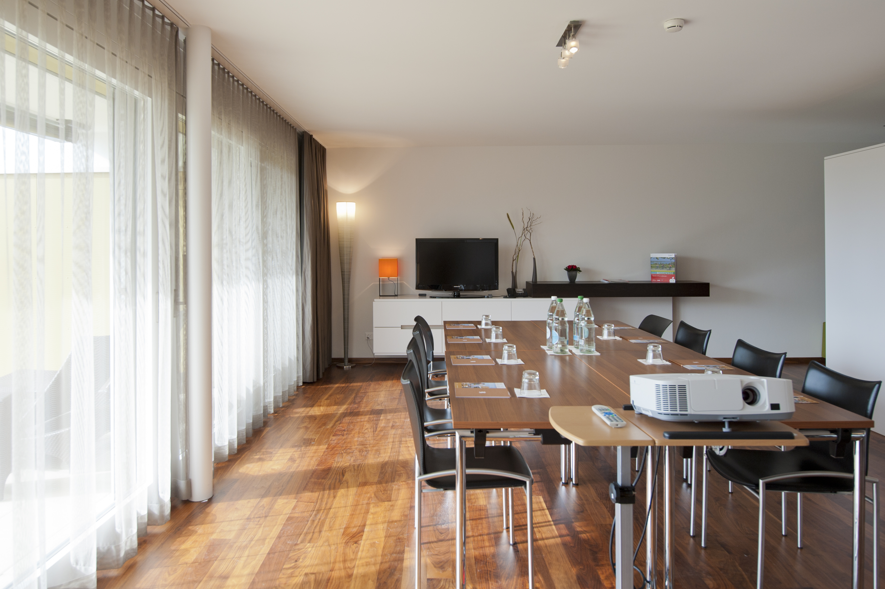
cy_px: 306
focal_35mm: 20
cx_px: 457
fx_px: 491
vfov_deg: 61.8
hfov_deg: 84.0
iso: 250
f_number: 4
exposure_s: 1/100
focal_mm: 19
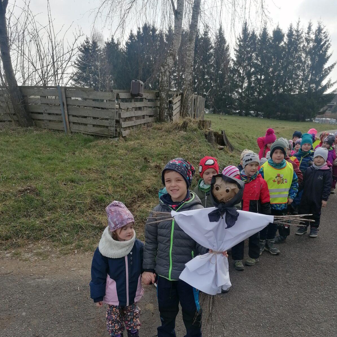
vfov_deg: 50.4
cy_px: 218
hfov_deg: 51.1
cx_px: 169
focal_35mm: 32
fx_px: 352
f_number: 1.8
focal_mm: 4.75
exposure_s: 1/982
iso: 50
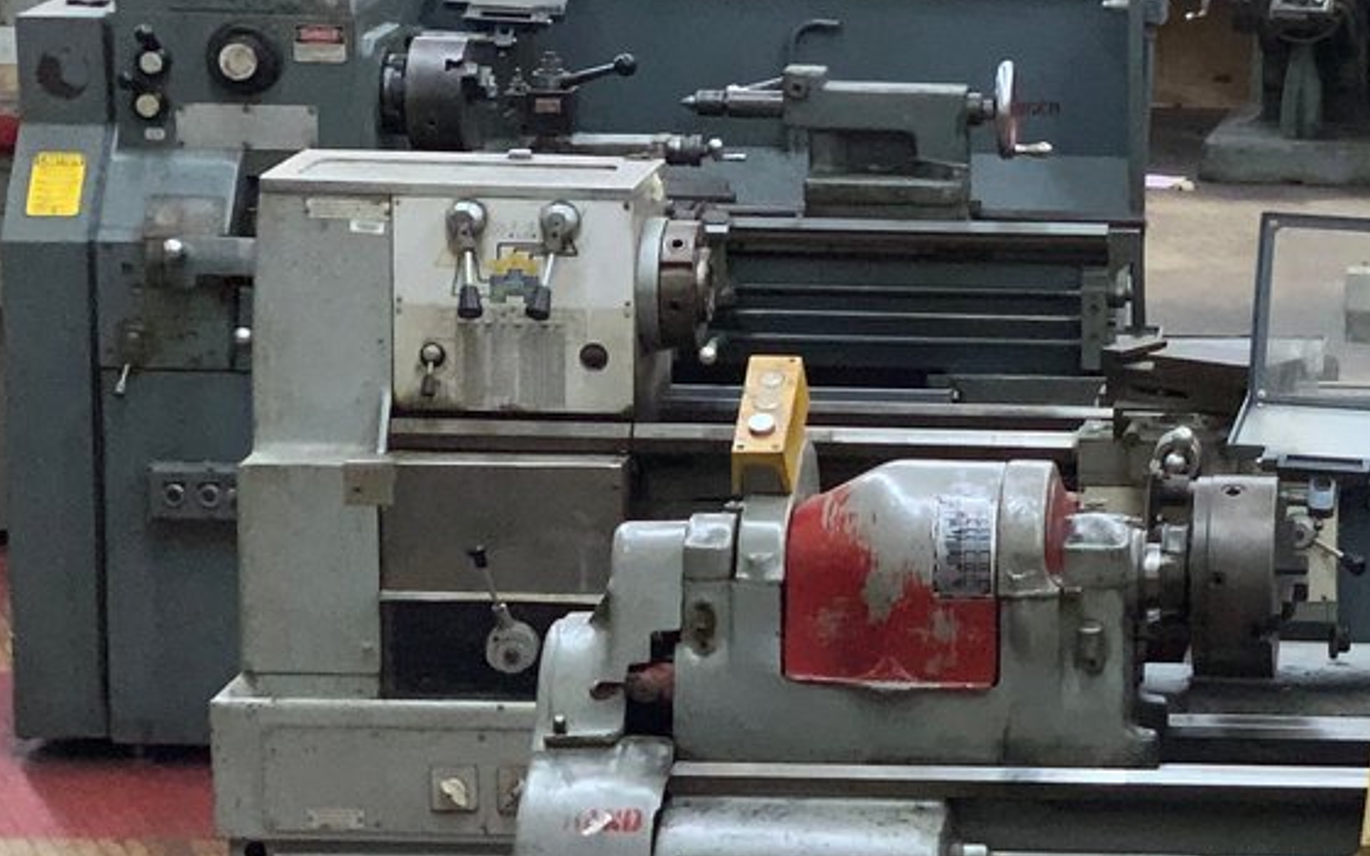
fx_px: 5563
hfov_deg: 13.5
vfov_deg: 8.8
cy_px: 552
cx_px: 1760
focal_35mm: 149
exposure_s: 1/60
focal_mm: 6
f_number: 2.4
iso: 80
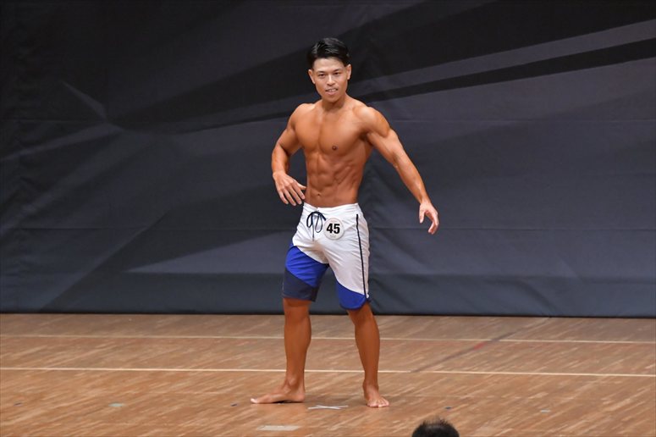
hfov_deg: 7.2
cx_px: 328
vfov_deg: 4.8
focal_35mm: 285
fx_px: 5191
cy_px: 218
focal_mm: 190
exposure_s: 1/400
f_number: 5.6
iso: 6400
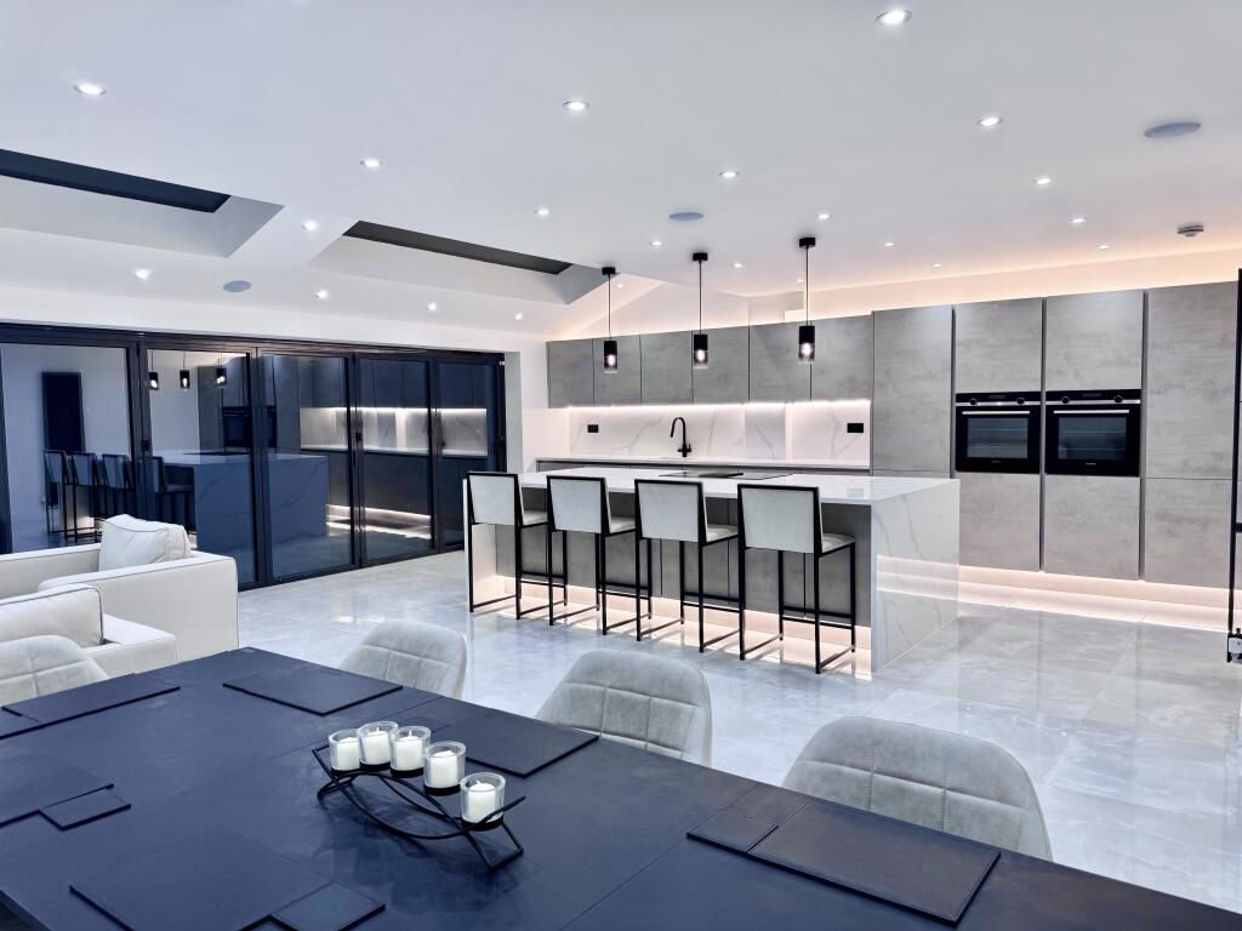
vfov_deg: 56.8
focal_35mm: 24
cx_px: 621
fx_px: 861
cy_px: 466
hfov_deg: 71.6
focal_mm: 6.76
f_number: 1.78
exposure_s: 1/100
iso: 64
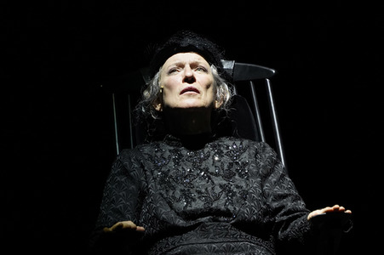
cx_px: 192
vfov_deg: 2.3
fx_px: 6395
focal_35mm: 600
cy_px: 128
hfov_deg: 3.4
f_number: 8
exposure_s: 1/320
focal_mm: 600
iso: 6400
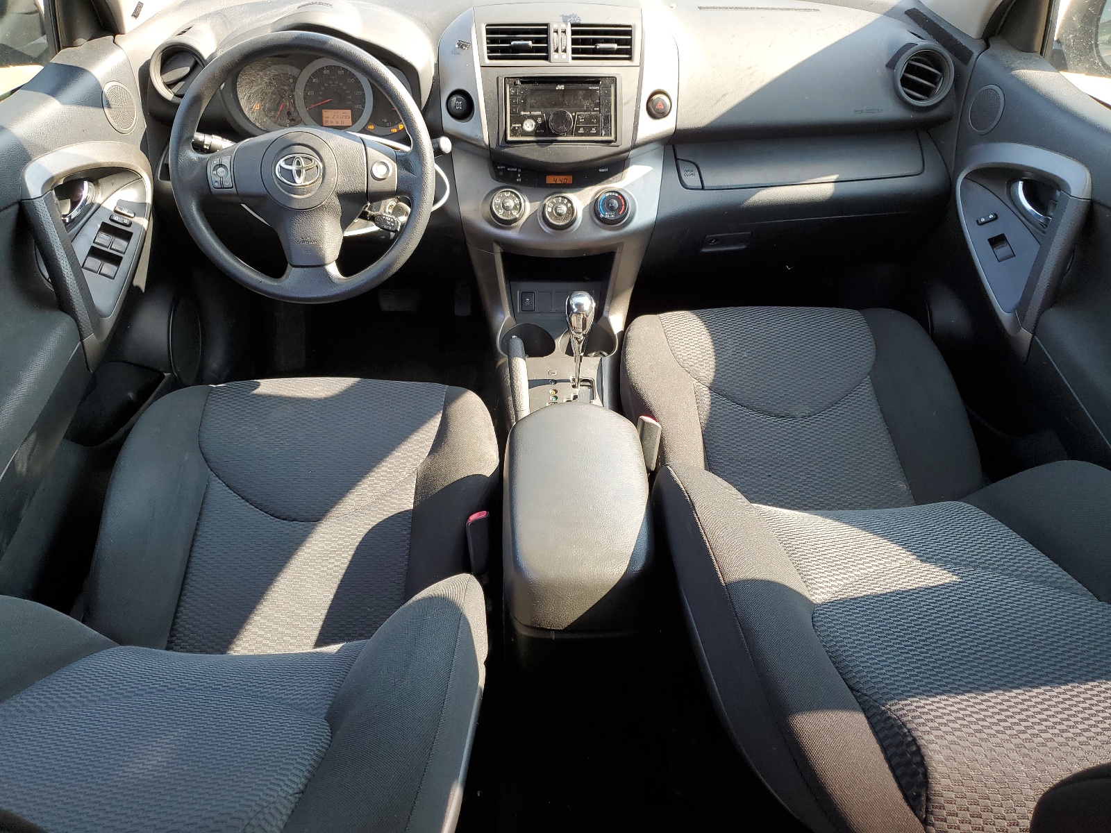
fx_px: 834
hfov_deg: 67.3
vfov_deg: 53.1
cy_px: 416
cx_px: 556
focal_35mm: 26
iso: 50
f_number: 1.5
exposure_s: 1/217
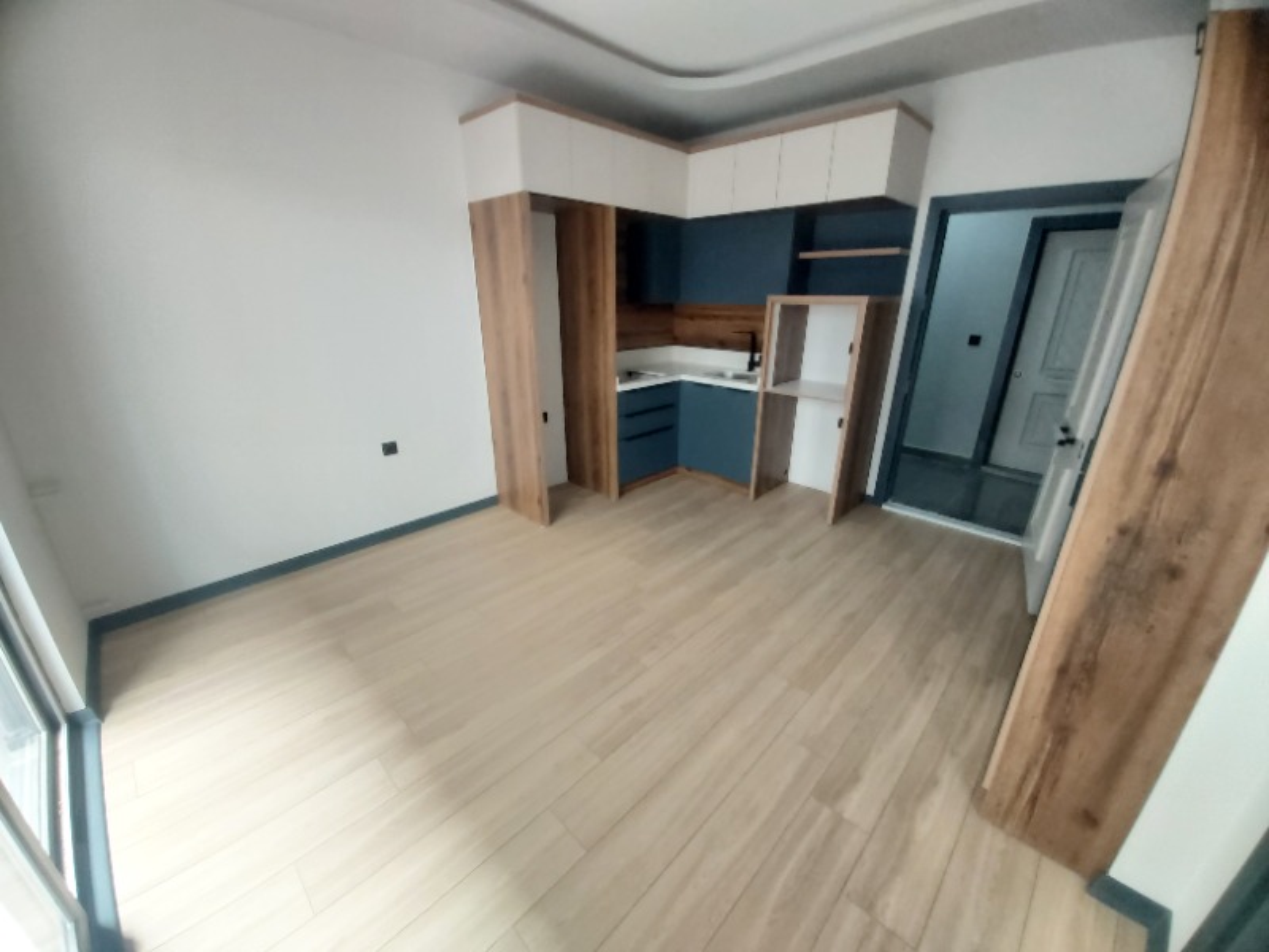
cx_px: 634
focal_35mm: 12
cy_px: 476
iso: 400
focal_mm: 1.42
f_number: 2.2
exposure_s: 1/24
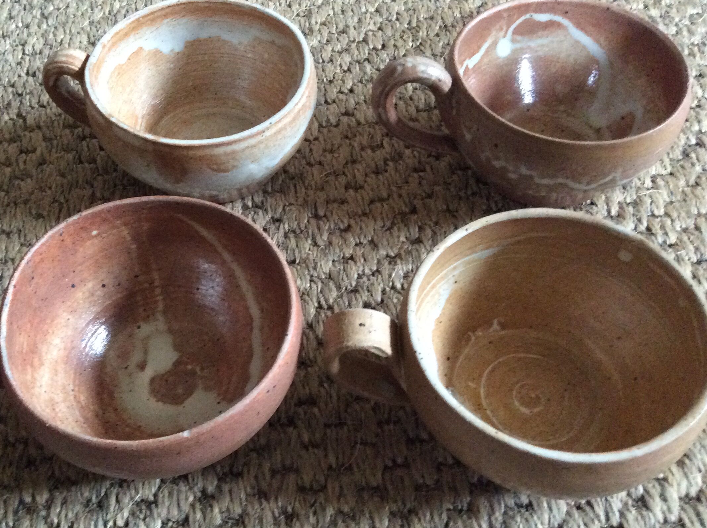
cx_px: 292
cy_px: 265
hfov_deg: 47.7
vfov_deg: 36.7
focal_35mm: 39
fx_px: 795
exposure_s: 1/17
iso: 320
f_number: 2.4
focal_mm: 3.3
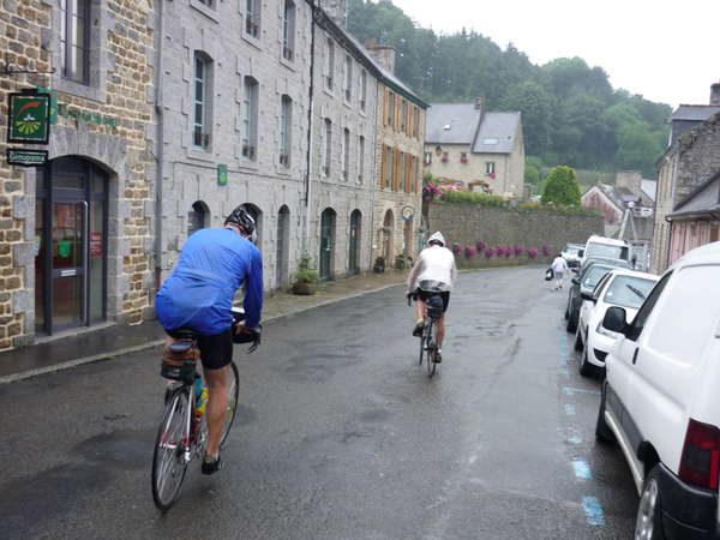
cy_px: 270
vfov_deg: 42.9
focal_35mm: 33
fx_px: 686
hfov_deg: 55.4
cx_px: 360
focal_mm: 5.5
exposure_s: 1/60
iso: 80
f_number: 2.8
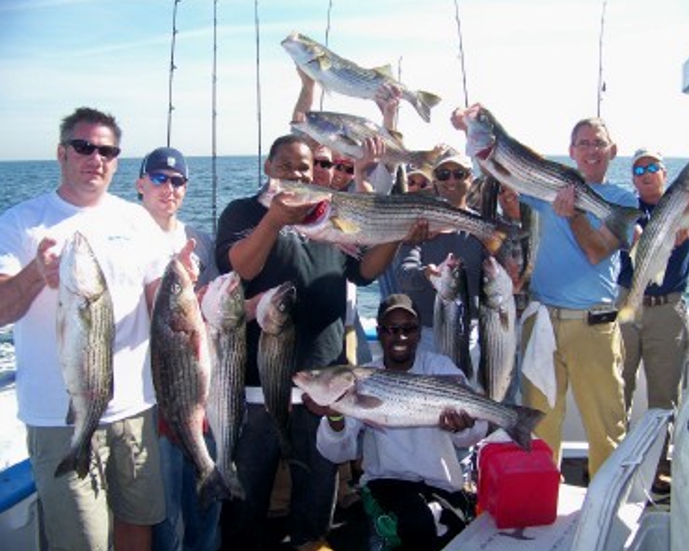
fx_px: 775
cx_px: 358
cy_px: 276
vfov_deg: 39.2
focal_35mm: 38
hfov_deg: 47.9
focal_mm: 5.85
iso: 64
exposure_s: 1/400
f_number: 2.8
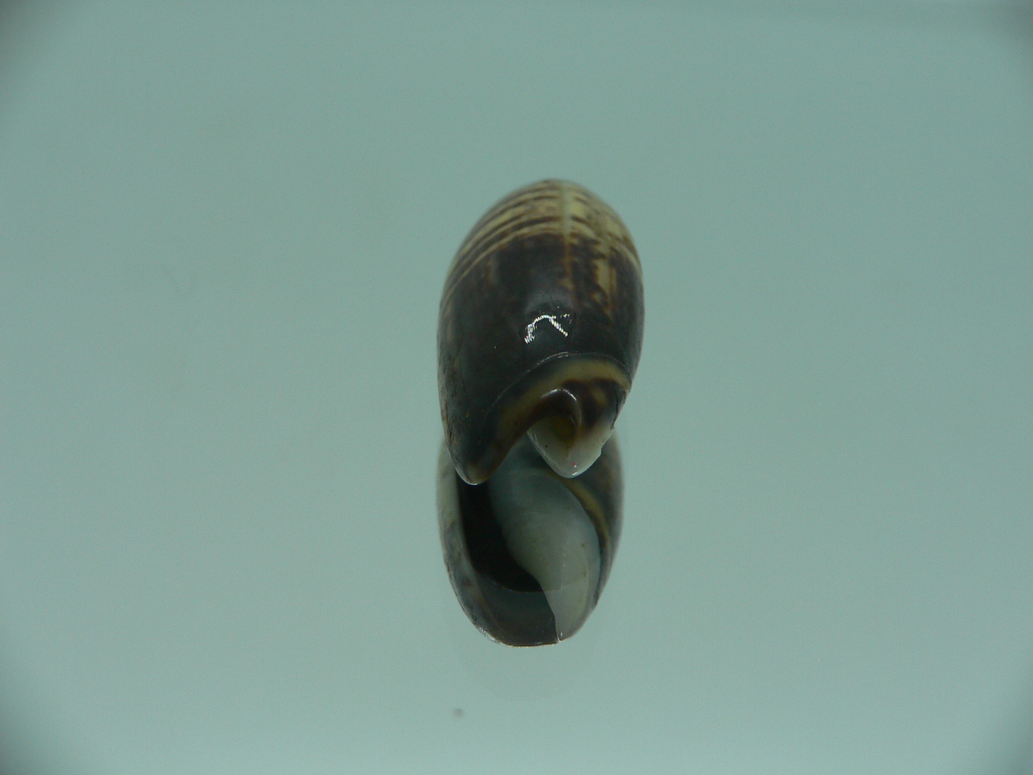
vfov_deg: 40.7
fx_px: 1044
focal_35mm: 35
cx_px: 516
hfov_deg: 52.6
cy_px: 388
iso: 80
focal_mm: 4.6
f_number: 2.8
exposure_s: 1/80
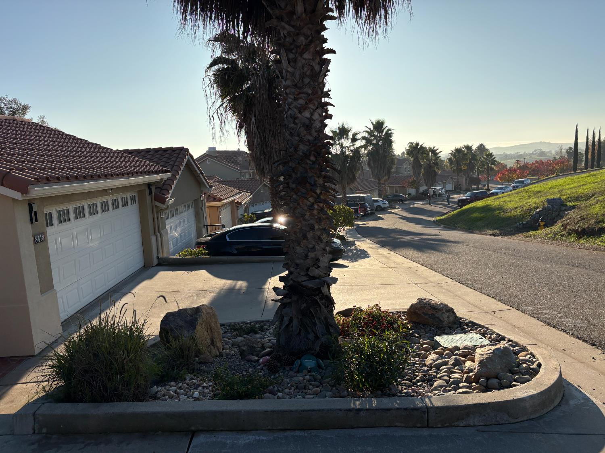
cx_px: 302
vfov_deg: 53.1
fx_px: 454
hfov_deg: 67.3
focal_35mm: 26
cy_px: 226
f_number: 1.6
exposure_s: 1/4329
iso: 50
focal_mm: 5.96
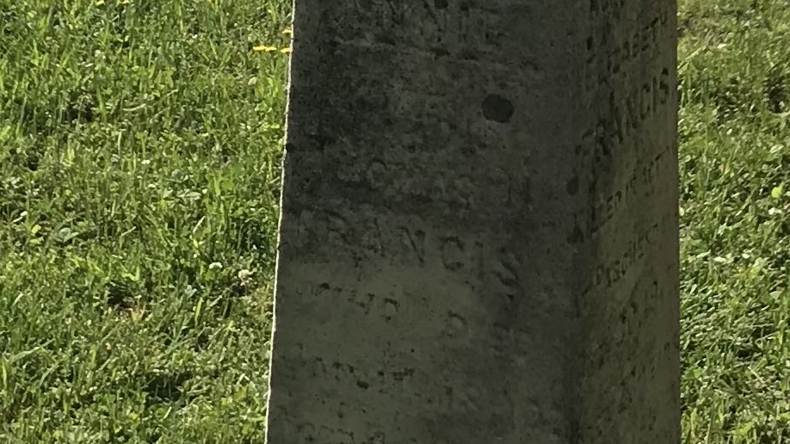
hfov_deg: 16.0
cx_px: 286
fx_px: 2806
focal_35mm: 134
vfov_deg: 8.9
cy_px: -183
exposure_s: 1/2037
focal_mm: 3.99
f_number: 1.8
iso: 20
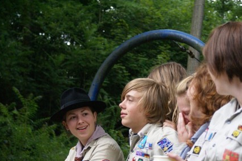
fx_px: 914
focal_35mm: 136
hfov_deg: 15.0
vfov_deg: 10.1
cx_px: 178
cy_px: 118
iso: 400
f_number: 5.6
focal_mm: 60
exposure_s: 1/200
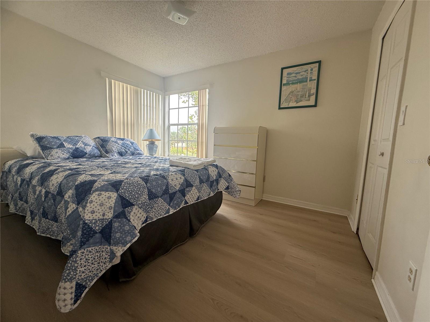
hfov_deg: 102.1
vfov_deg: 85.7
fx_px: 174
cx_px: 215
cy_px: 161
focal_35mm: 14
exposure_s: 1/99
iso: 80
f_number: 2.2
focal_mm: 2.22
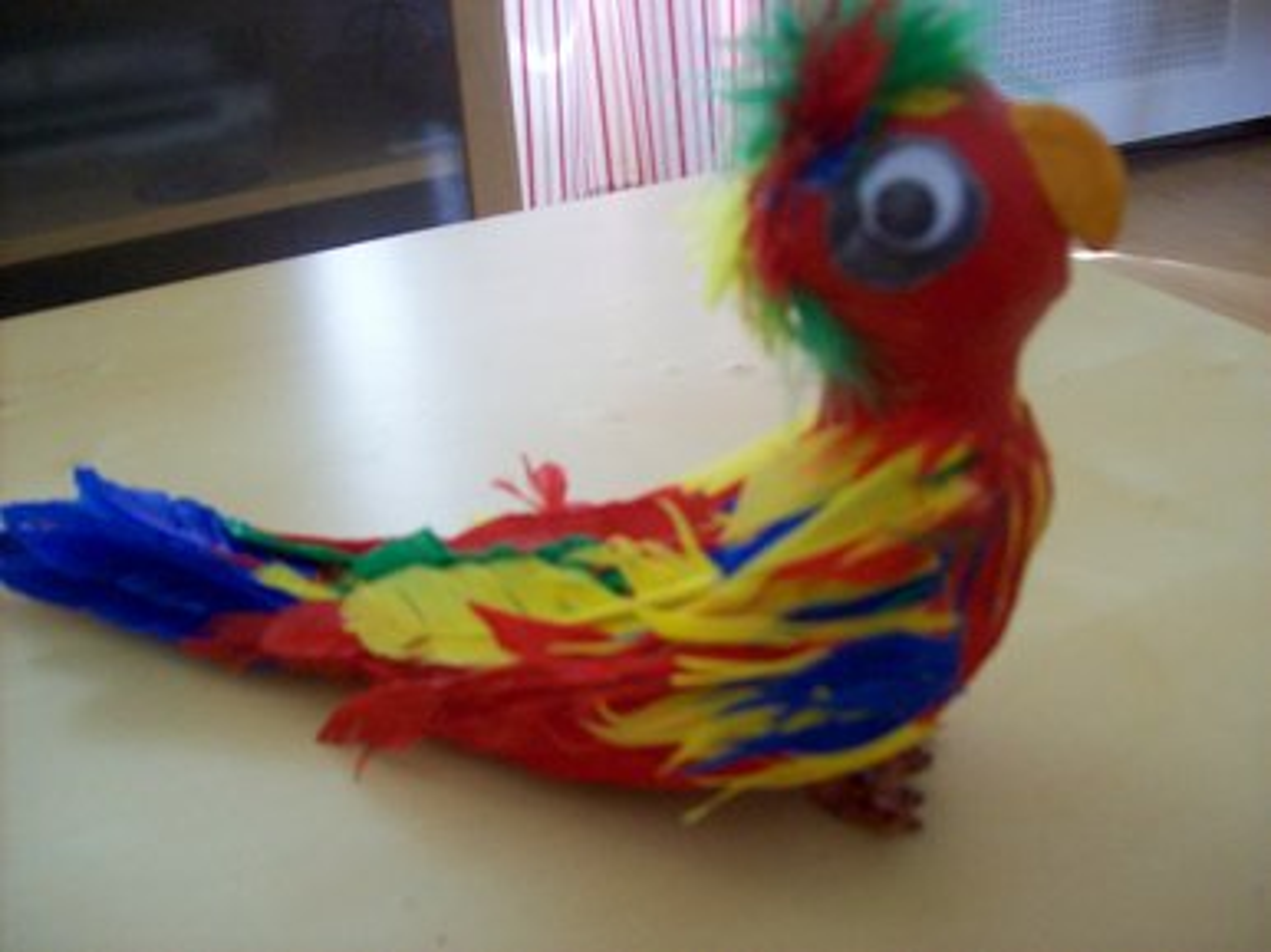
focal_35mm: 36
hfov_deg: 51.4
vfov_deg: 39.6
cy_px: 476
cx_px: 636
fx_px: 1321
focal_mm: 6
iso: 286
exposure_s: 1/64
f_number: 2.7
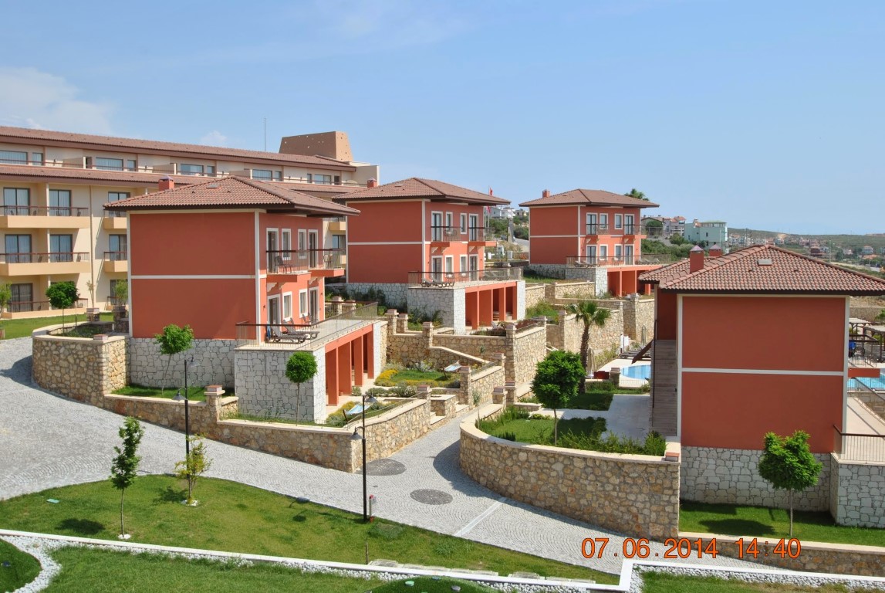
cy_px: 296
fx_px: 886
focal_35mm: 36
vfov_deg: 37.0
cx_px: 442
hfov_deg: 53.1
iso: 100
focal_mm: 24
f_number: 8
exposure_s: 1/250
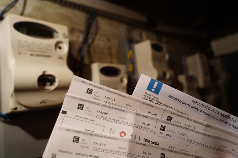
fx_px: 172
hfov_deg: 69.4
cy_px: 79
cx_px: 119
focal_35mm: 26
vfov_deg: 49.6
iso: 6400
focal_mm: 26
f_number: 4
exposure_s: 1/160
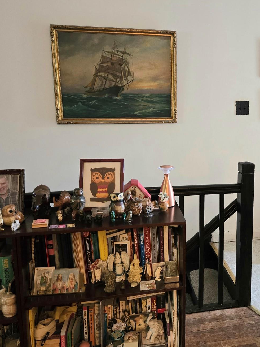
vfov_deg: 51.3
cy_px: 169
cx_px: 214
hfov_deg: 38.0
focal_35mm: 36
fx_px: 361
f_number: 1.8
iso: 640
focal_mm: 5.4
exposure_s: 1/60.2
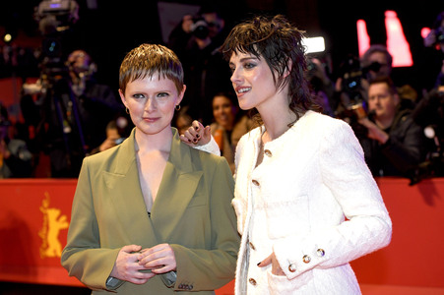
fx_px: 863
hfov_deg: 28.9
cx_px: 222
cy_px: 148
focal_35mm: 70
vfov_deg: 19.4
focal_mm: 70
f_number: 5
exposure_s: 1/250
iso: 800
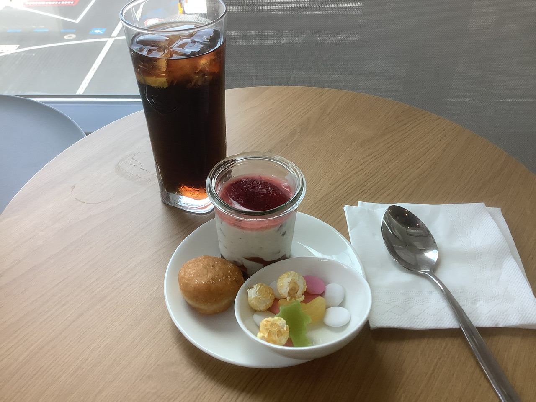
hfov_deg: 58.4
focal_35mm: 31
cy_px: 201
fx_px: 480
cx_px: 268
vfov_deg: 45.4
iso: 50
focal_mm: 3.3
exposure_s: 1/120
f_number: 2.4
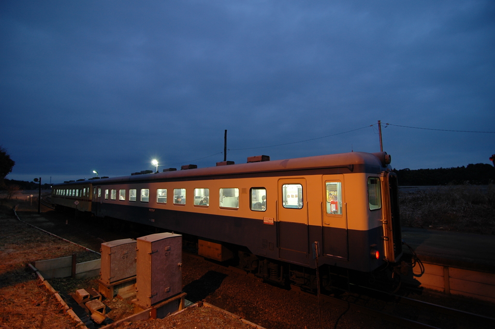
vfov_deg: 71.9
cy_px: 164
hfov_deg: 95.1
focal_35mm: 16
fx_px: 227
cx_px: 248
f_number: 2.8
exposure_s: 1/2
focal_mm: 11
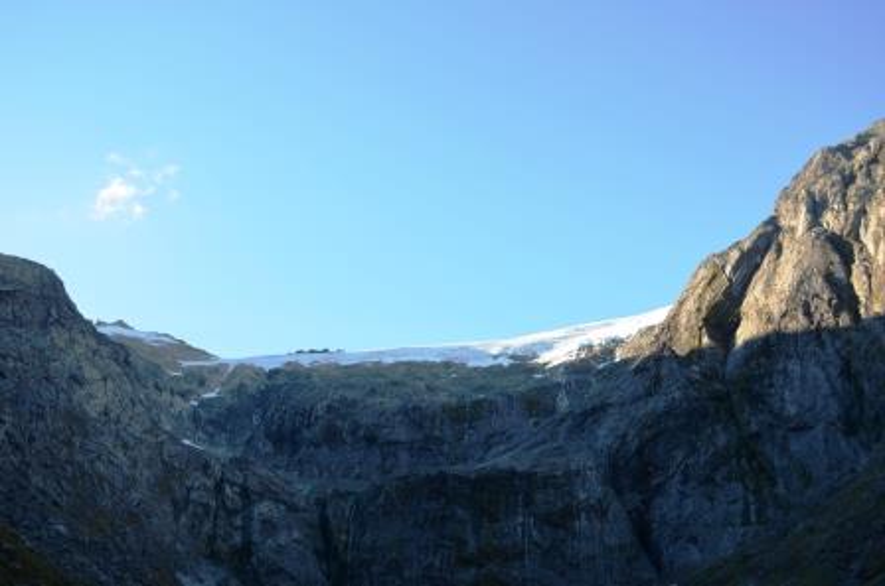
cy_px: 293
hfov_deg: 45.0
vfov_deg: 30.7
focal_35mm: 44
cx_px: 442
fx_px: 1067
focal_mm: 29
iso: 100
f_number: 5.6
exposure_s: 1/125
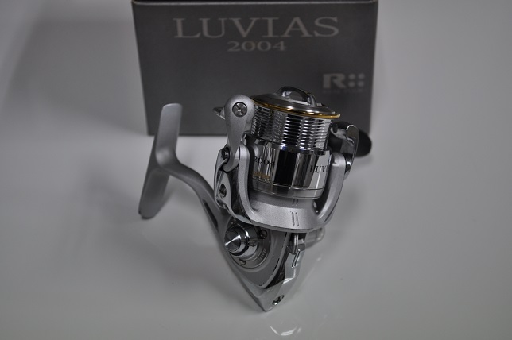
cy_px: 170
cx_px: 256
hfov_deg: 30.5
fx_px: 938
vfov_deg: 20.6
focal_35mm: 66
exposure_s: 1/60
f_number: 5.3
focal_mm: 44
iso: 450
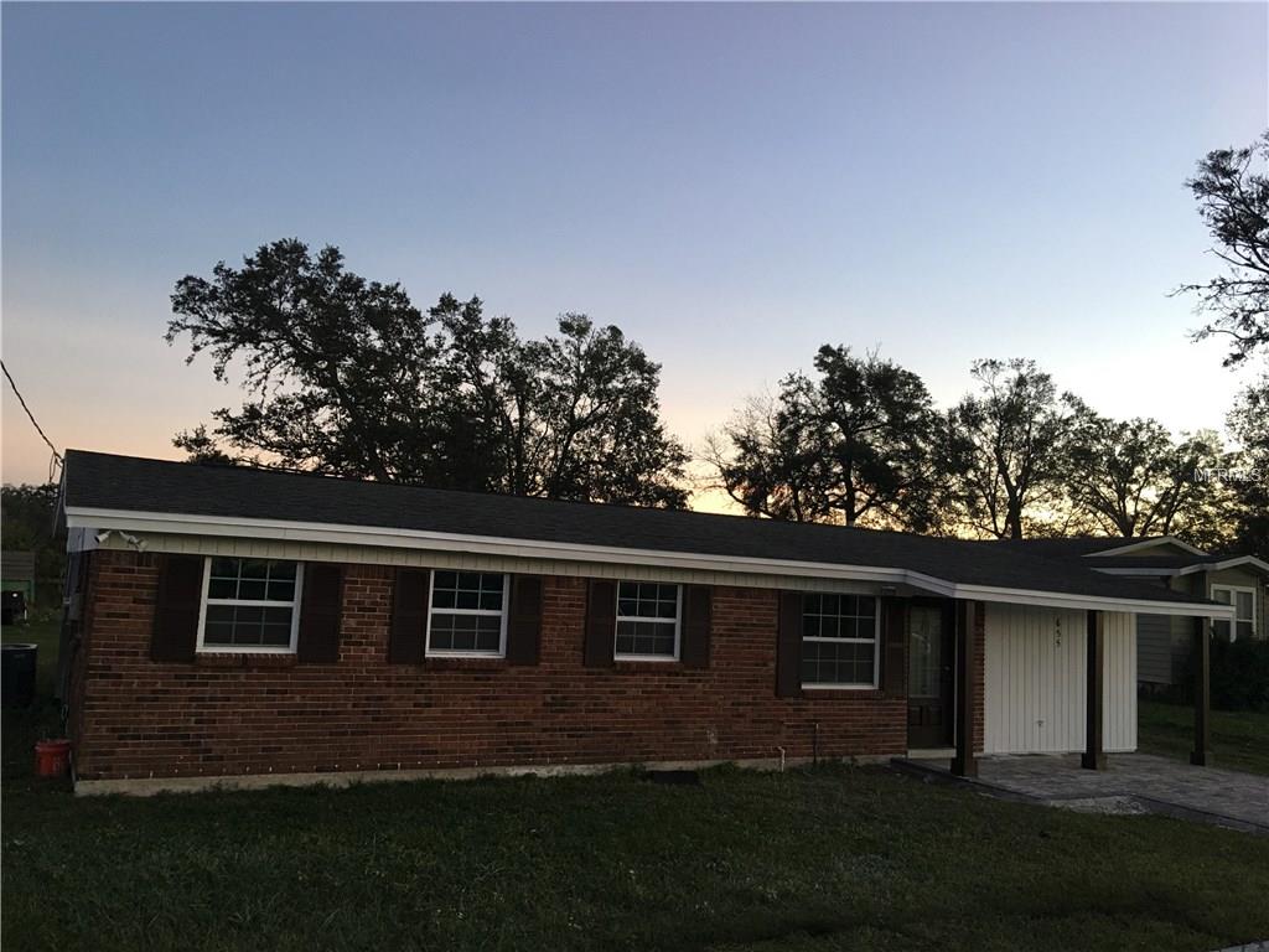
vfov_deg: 48.2
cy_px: 476
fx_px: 1063
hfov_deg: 61.7
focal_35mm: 29
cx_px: 634
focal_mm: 4.15
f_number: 2.2
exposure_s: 1/15
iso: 40
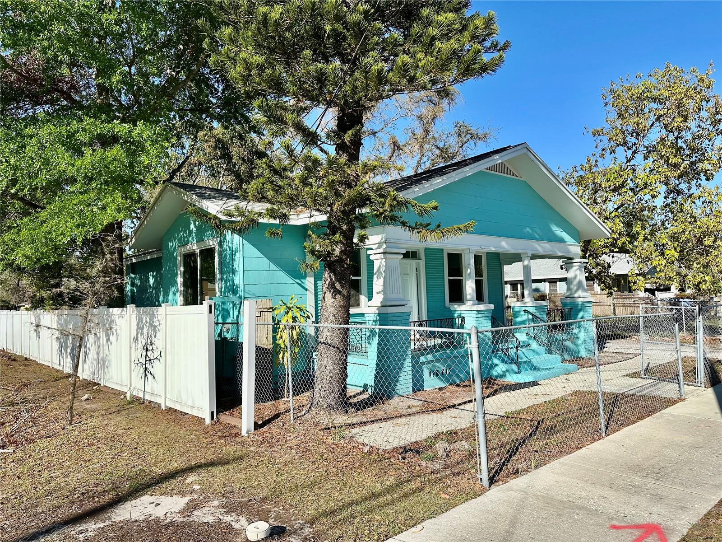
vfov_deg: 56.8
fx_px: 501
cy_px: 271
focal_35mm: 24
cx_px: 361
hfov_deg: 71.6
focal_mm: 6.86
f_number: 1.78
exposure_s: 1/5000
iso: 80
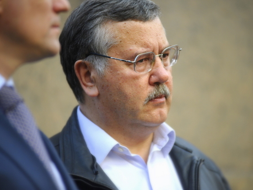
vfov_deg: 6.8
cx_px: 136
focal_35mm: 218
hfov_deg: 9.1
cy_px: 95
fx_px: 1593
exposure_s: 1/3200
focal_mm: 200
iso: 1250
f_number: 2.8
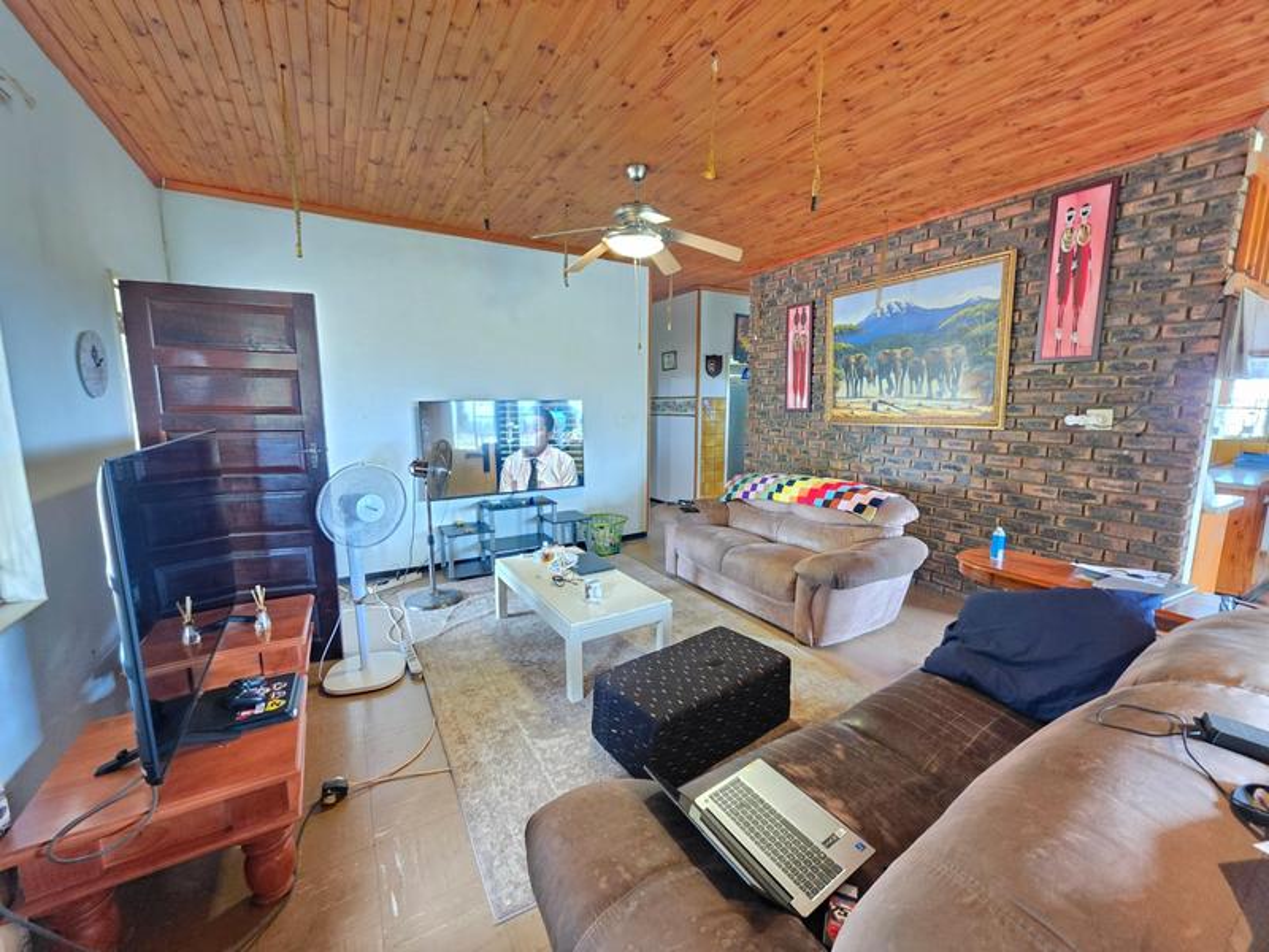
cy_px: 476
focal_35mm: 13
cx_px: 634
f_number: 1.9
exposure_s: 1/25
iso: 1250
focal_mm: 2.2
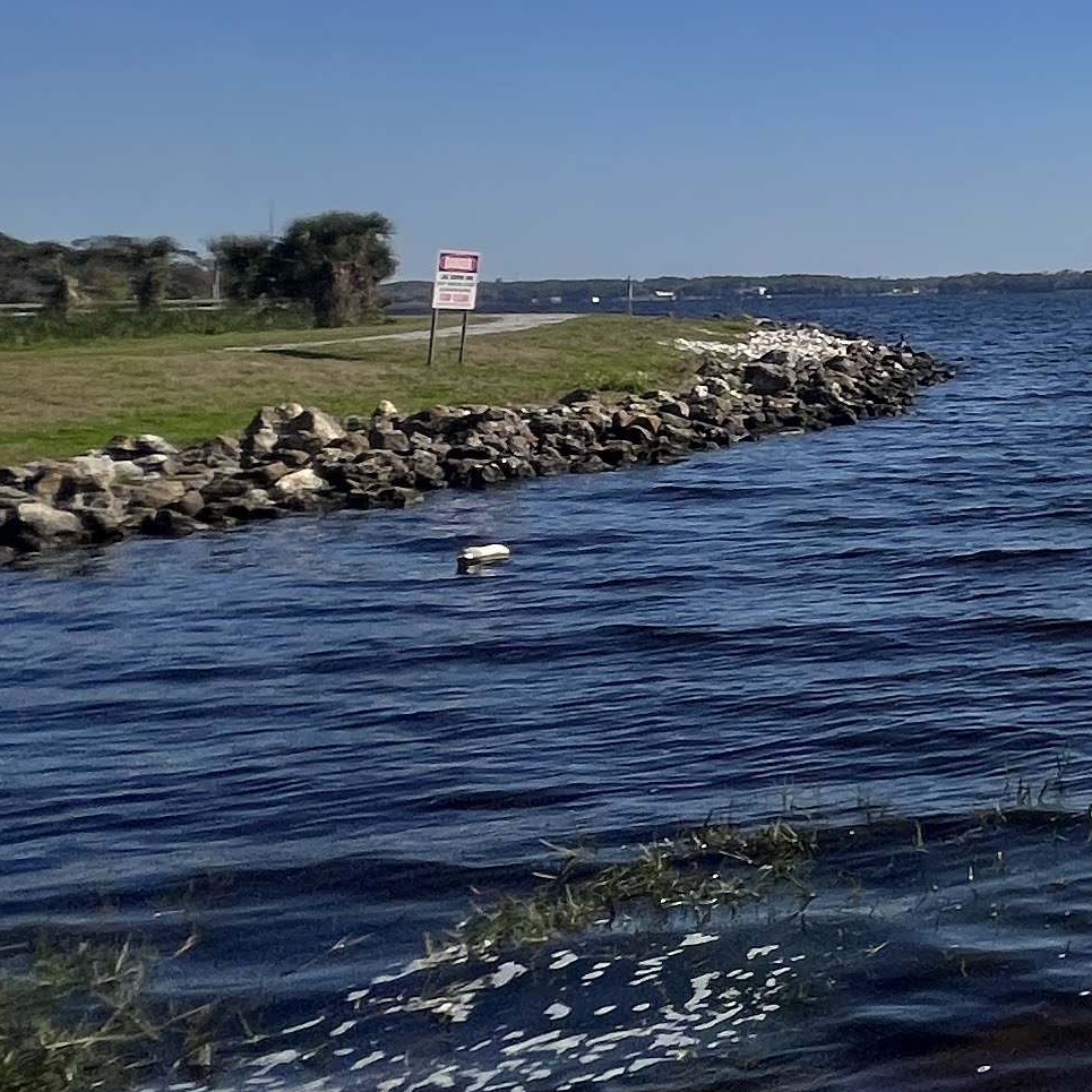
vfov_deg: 34.7
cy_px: 299
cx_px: 2079
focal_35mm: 48
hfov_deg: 20.6
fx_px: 1713
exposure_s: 1/2950
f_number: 1.8
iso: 32
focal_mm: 1.57
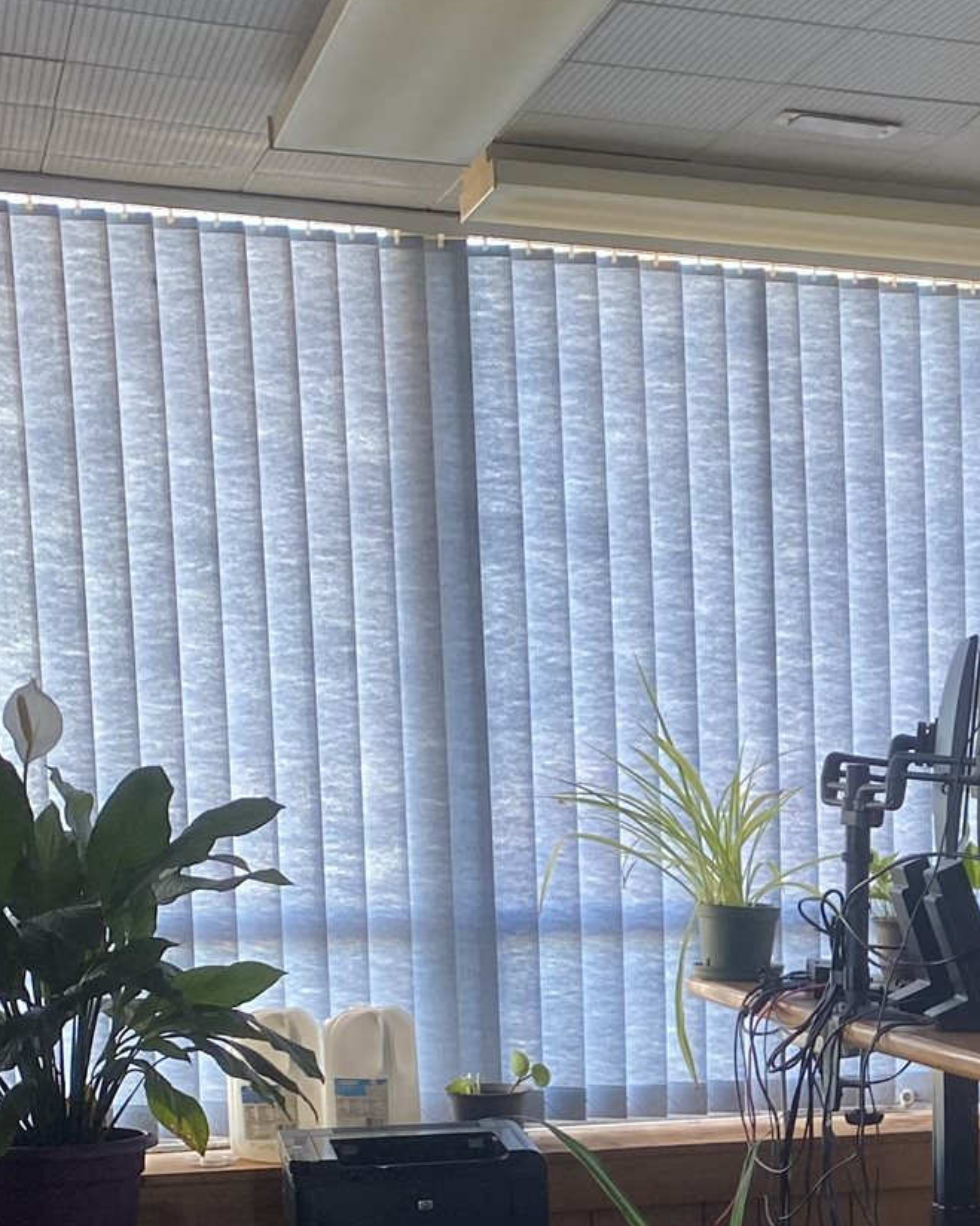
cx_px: 1206
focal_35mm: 71
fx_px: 2575
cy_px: 1180
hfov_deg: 20.1
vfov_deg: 25.6
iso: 64
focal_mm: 4.25
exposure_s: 1/60
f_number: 1.8
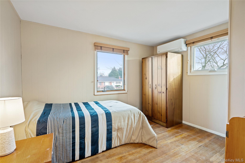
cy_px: 82
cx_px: 122
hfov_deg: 96.7
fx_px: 109
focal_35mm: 16
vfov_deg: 73.7
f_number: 5.6
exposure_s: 1/10
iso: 800
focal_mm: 16
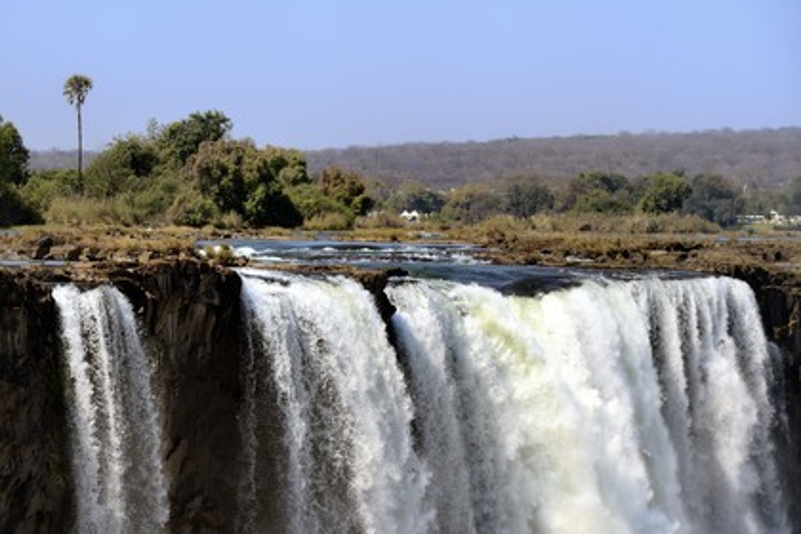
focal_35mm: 200
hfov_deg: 10.3
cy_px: 267
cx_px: 400
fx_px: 4450
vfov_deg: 6.9
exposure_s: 1/320
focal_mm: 200
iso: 200
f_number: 11
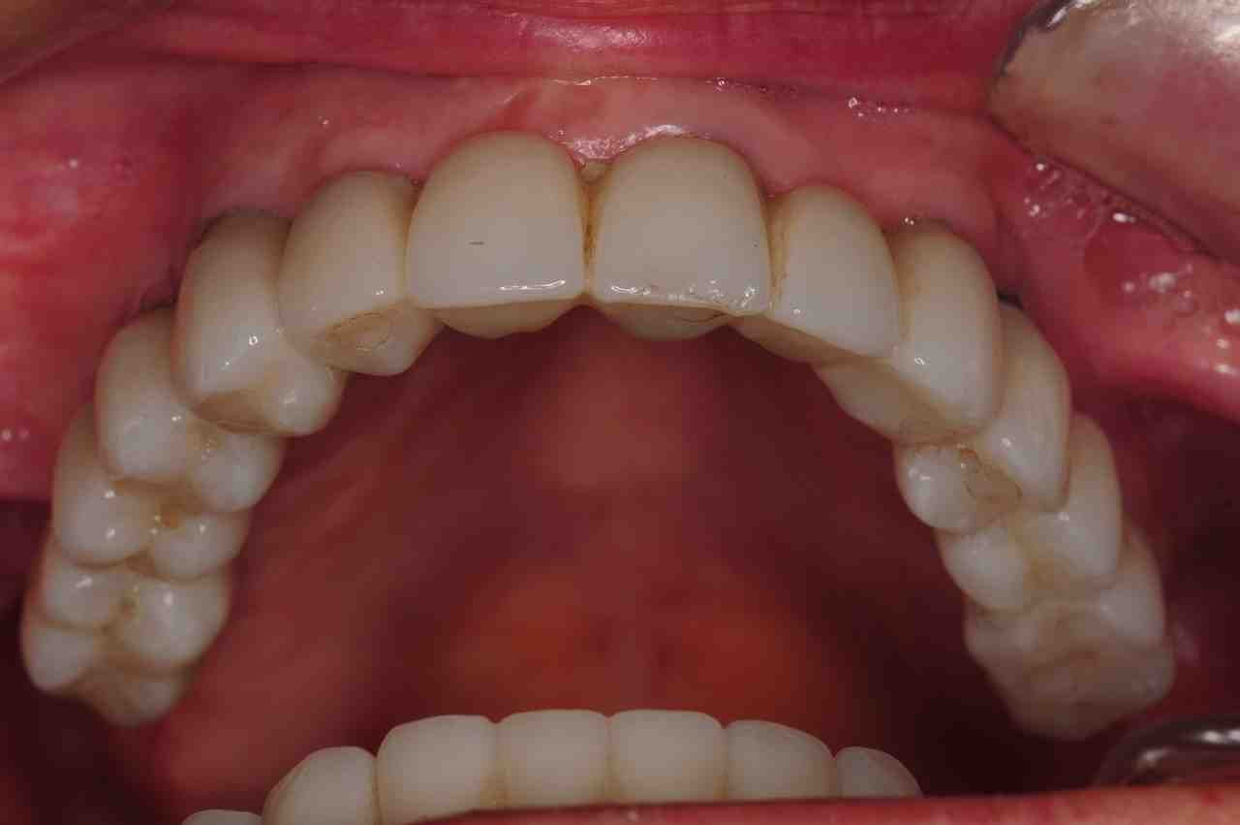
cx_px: 620
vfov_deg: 8.7
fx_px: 5420
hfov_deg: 13.1
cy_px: 412
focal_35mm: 158
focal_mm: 105
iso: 200
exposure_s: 1/200
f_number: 29
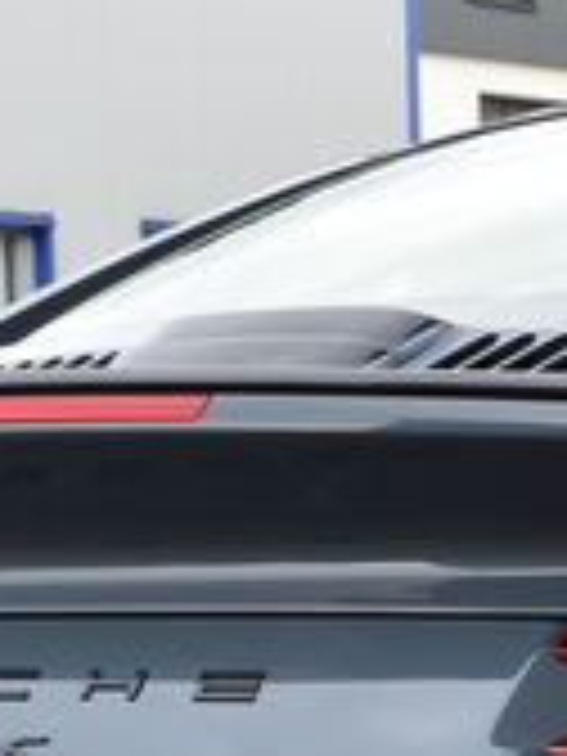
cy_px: 954
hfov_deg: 7.0
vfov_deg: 9.3
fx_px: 4586
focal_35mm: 210
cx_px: 747
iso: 400
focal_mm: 32
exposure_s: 1/60
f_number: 8
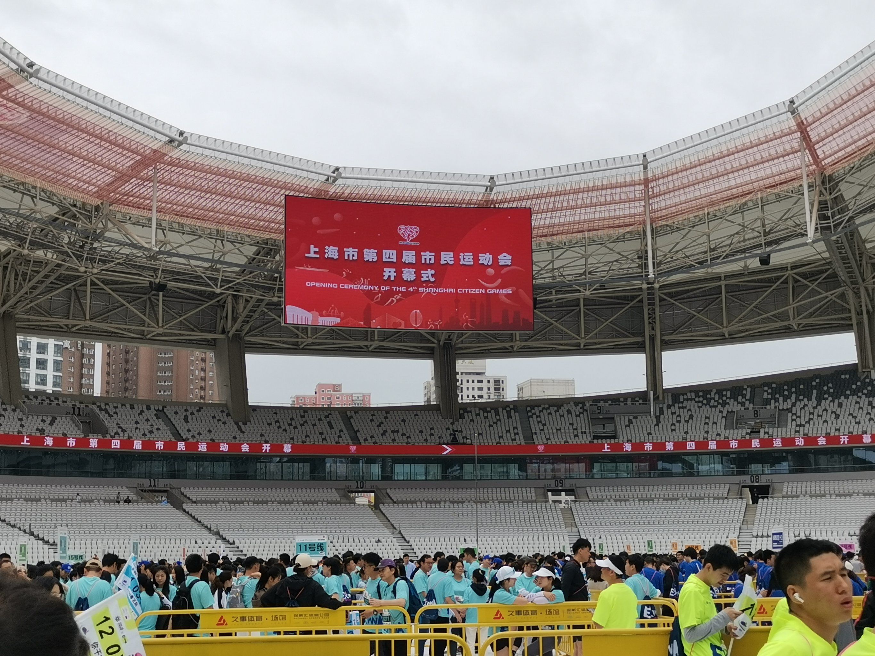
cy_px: 328
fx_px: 1314
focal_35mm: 52
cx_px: 438
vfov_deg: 28.0
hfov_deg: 36.8
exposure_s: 1/2000
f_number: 1.8
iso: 50
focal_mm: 4.75
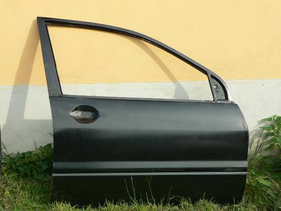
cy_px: 106
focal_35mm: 55
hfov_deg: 34.9
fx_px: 446
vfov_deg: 26.6
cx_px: 140
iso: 80
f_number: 4
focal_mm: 7.2
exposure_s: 1/160
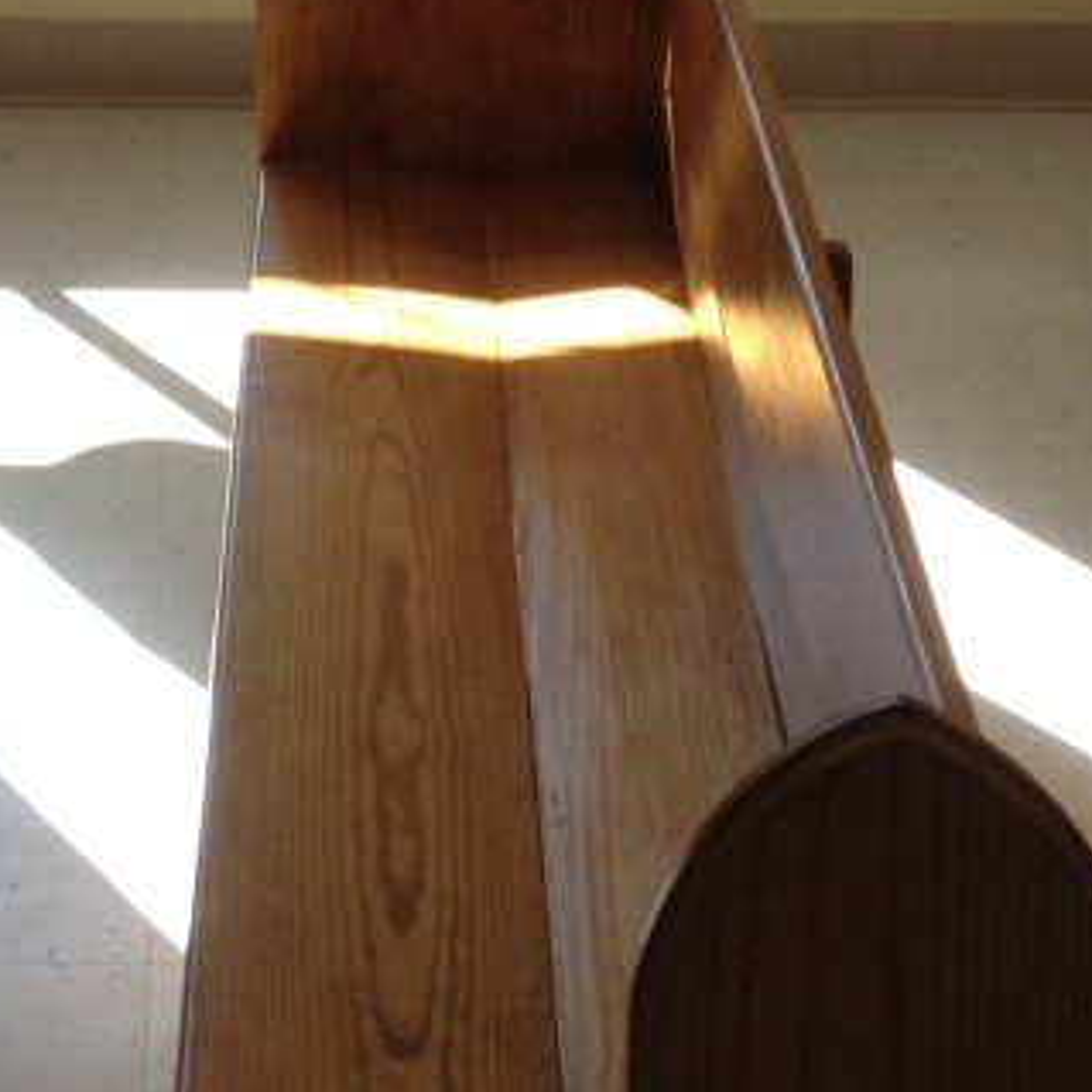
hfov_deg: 13.8
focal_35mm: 124
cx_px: -34
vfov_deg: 13.6
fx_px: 4426
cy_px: -322
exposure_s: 1/187
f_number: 2.4
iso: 50
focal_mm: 4.28
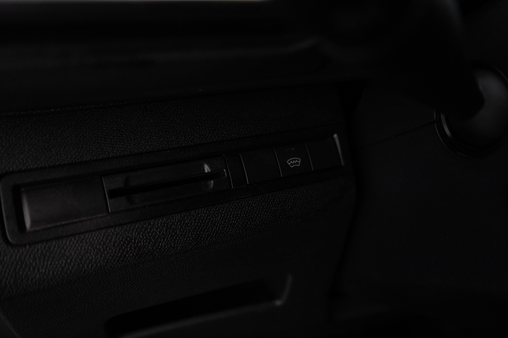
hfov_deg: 65.5
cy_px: 169
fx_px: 395
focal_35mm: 28
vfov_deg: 46.4
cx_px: 254
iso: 4000
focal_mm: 28
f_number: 3.5
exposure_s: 1/60
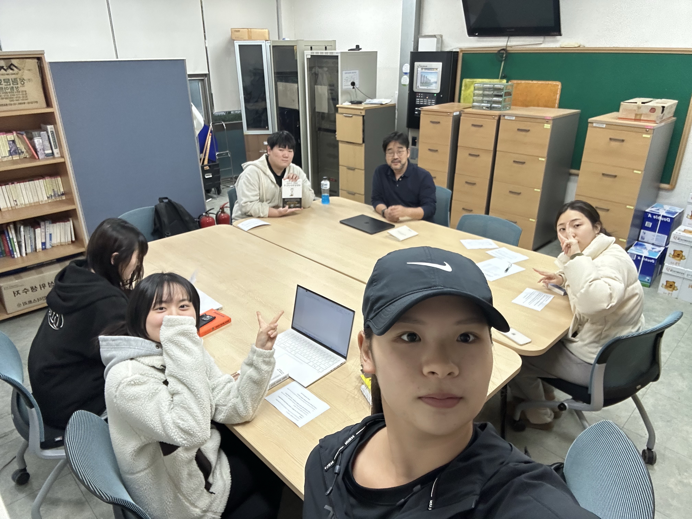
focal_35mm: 23
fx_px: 460
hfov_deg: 73.9
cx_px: 346
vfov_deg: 58.9
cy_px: 260
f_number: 1.9
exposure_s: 1/60
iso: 160
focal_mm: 2.69
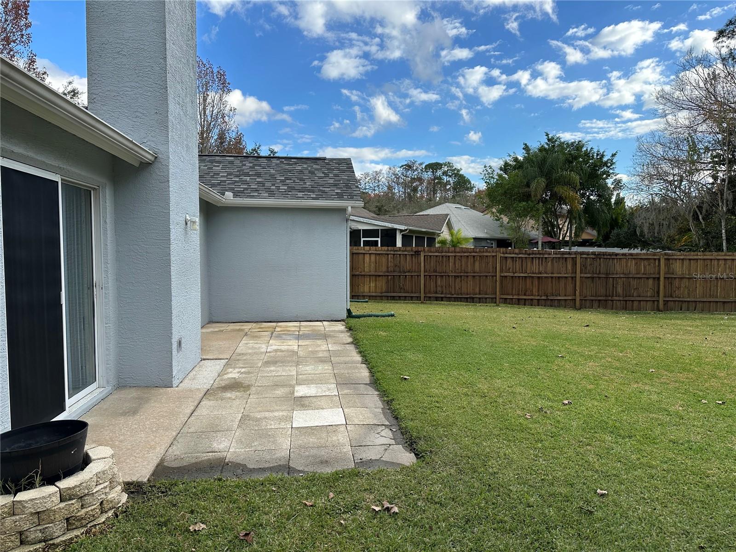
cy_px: 276
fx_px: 510
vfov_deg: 56.8
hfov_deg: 71.6
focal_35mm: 24
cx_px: 368
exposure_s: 1/1812
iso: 80
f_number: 1.78
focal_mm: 6.86
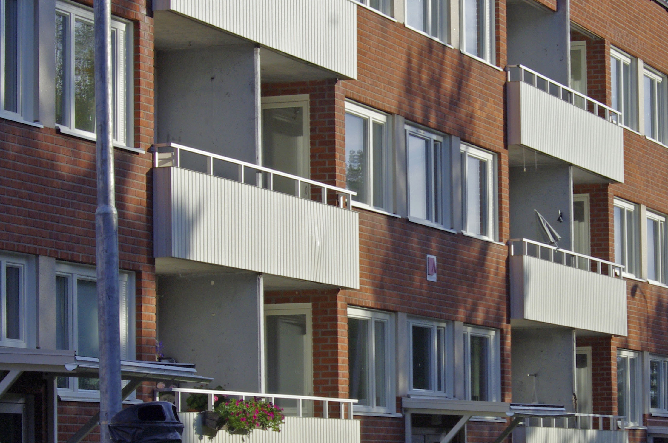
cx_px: 488
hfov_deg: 8.1
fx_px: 4689
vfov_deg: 5.4
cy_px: 343
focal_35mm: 253
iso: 400
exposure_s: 1/250
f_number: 13
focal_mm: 87.5
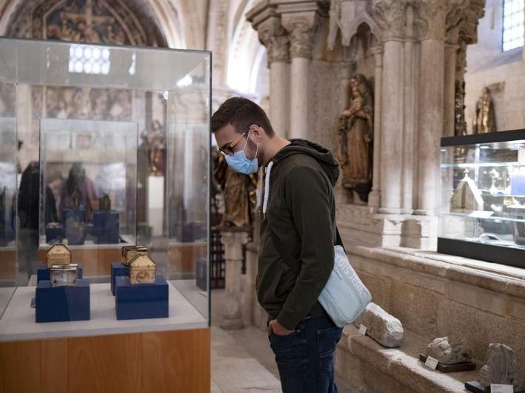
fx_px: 576
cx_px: 285
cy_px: 197
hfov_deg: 48.9
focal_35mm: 38
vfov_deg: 37.7
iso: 2000
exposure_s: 1/80
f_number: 2
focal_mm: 35
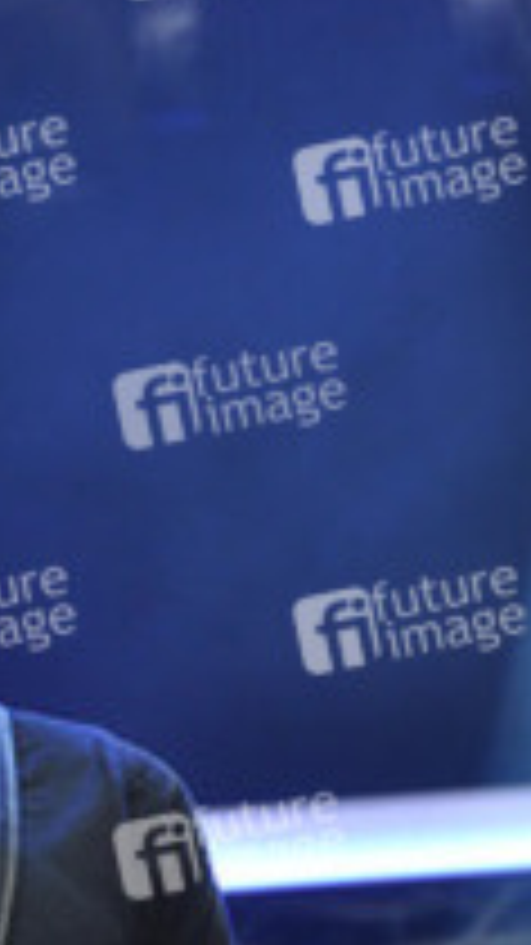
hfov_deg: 3.7
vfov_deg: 6.5
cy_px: 508
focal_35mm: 331
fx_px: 8292
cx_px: -160
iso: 500
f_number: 5.6
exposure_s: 1/320
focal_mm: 98
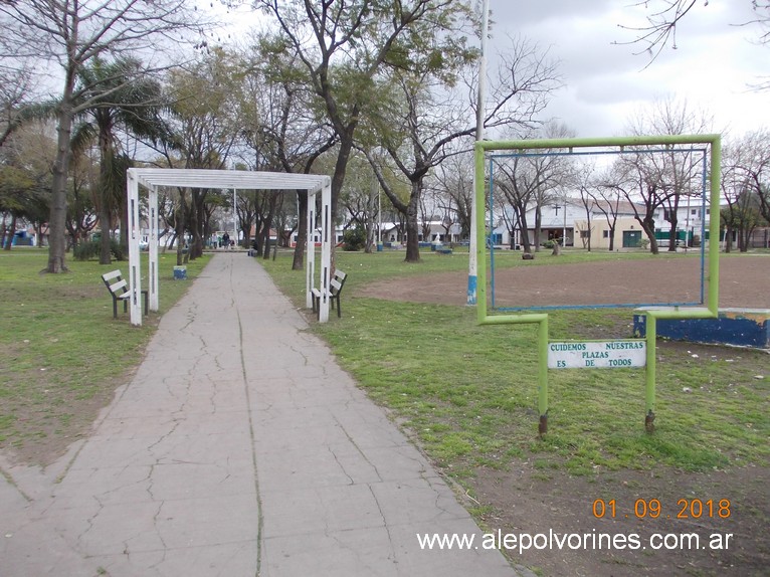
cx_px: 385
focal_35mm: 28
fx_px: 623
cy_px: 288
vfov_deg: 49.7
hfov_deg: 63.5
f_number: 5.4
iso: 80
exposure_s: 1/125
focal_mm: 4
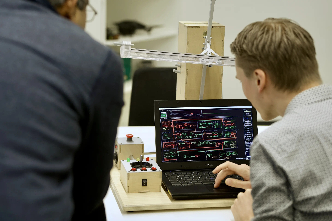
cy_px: 110
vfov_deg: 20.3
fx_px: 618
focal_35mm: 67
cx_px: 166
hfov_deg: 30.1
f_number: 2.8
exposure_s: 1/200
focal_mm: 67
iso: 640
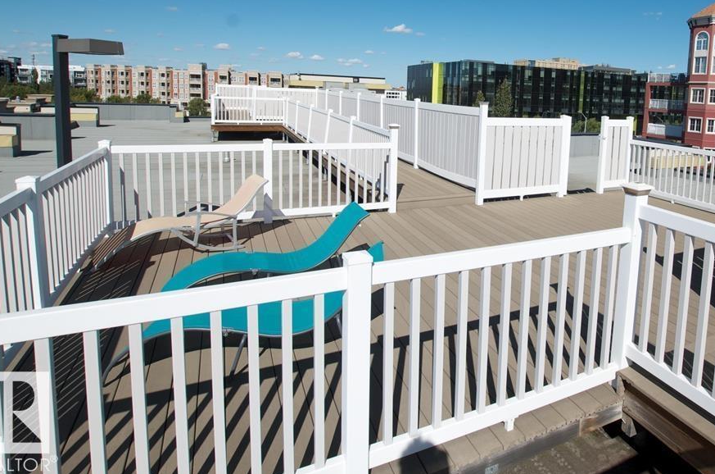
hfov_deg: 75.6
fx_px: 436
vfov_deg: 55.0
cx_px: 491
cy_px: 136
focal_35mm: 22
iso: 100
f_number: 9
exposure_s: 1/320
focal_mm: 10
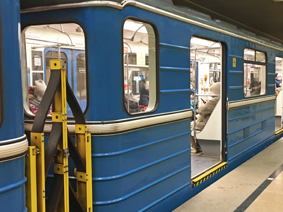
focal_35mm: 40
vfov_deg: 35.9
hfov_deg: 46.7
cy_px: 110
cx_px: 161
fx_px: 327
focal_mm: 4.15
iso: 200
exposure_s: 1/33
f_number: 2.2
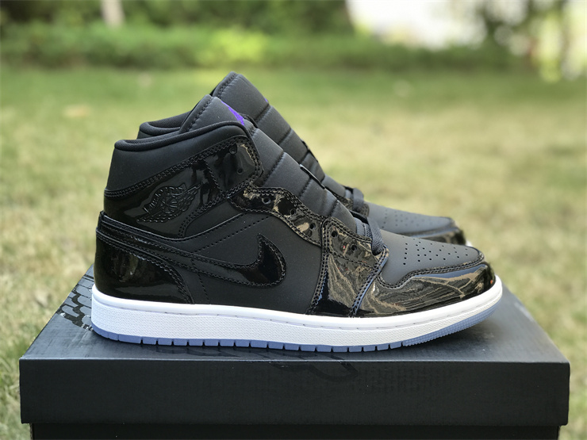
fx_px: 967
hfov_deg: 33.8
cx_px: 294
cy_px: 220
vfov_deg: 25.7
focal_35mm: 57
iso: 32
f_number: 2.8
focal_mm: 6.6
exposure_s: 1/100
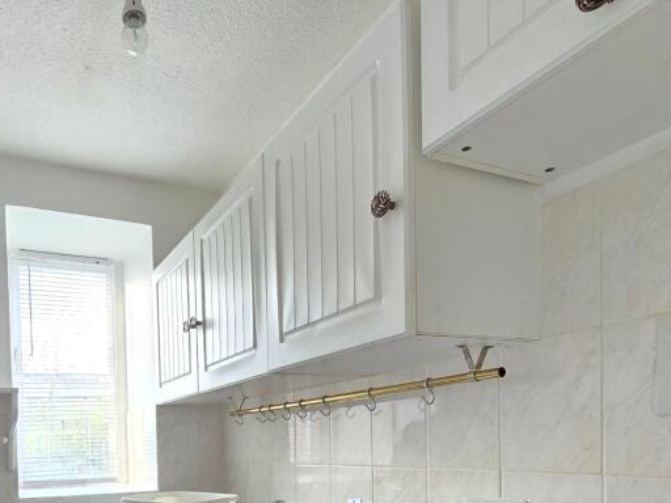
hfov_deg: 65.3
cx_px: 216
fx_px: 504
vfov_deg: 47.5
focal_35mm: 26
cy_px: 456
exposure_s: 1/50
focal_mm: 2.2
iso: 400
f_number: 2.2
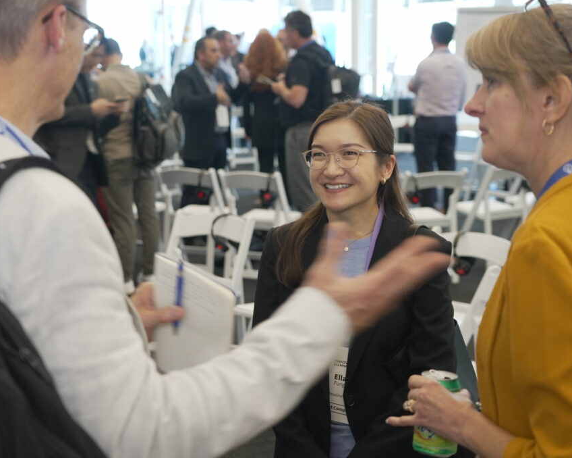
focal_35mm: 59
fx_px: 999
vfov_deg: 25.8
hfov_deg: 32.0
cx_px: 273
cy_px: 230
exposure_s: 1/30
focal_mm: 52
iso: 4000
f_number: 4
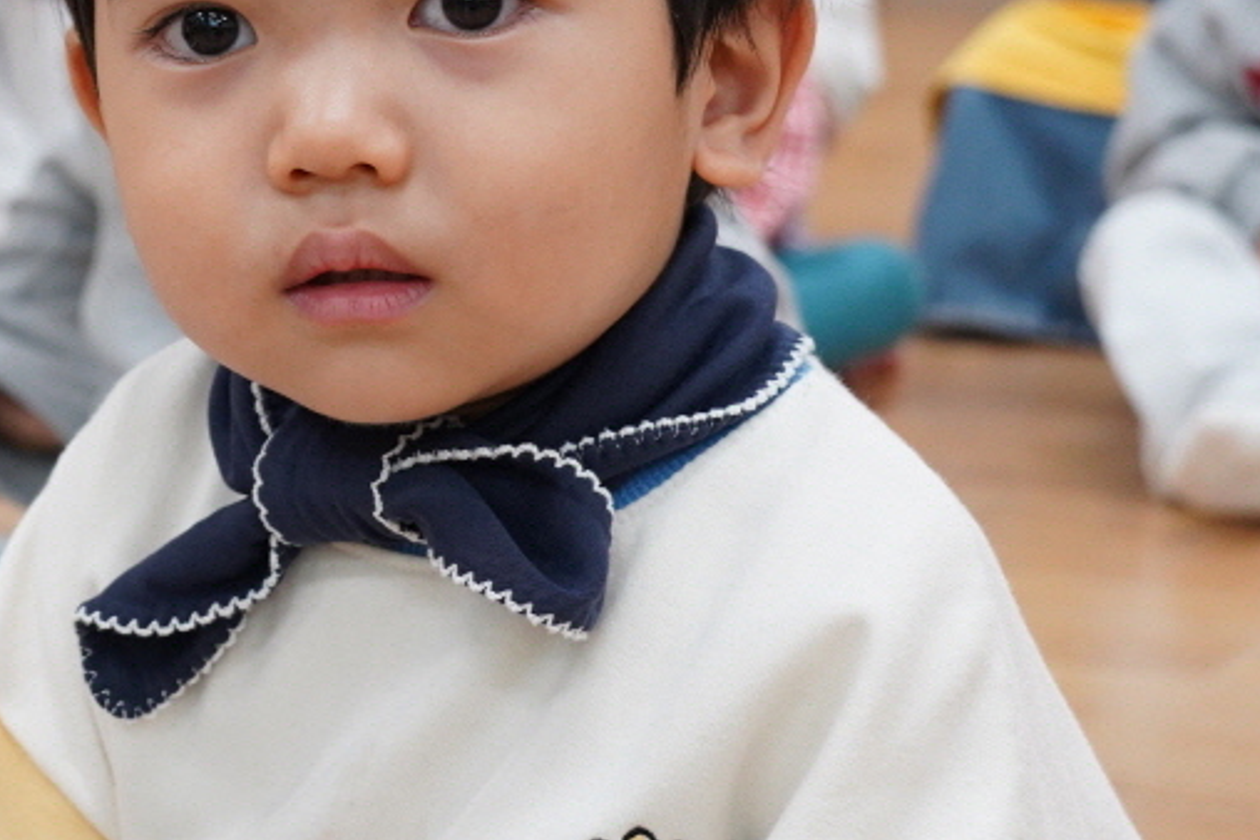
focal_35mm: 118
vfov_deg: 11.5
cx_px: -82
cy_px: -9
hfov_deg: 16.9
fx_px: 4130
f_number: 5.6
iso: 2500
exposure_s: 1/100
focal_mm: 46
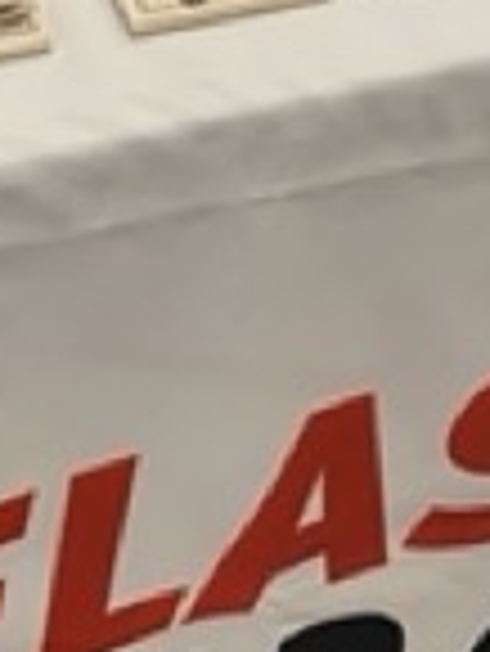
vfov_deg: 16.5
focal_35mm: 115
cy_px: -94
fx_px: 2167
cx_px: 364
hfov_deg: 12.9
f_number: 1.8
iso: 100
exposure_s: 1/60
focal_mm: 4.25
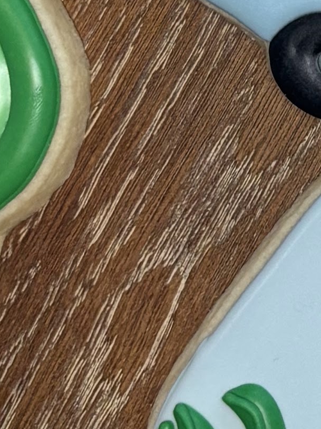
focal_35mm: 183
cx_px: 927
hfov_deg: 7.3
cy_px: -107
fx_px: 2263
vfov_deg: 10.6
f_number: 1.6
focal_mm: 5.96
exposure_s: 1/120
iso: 64
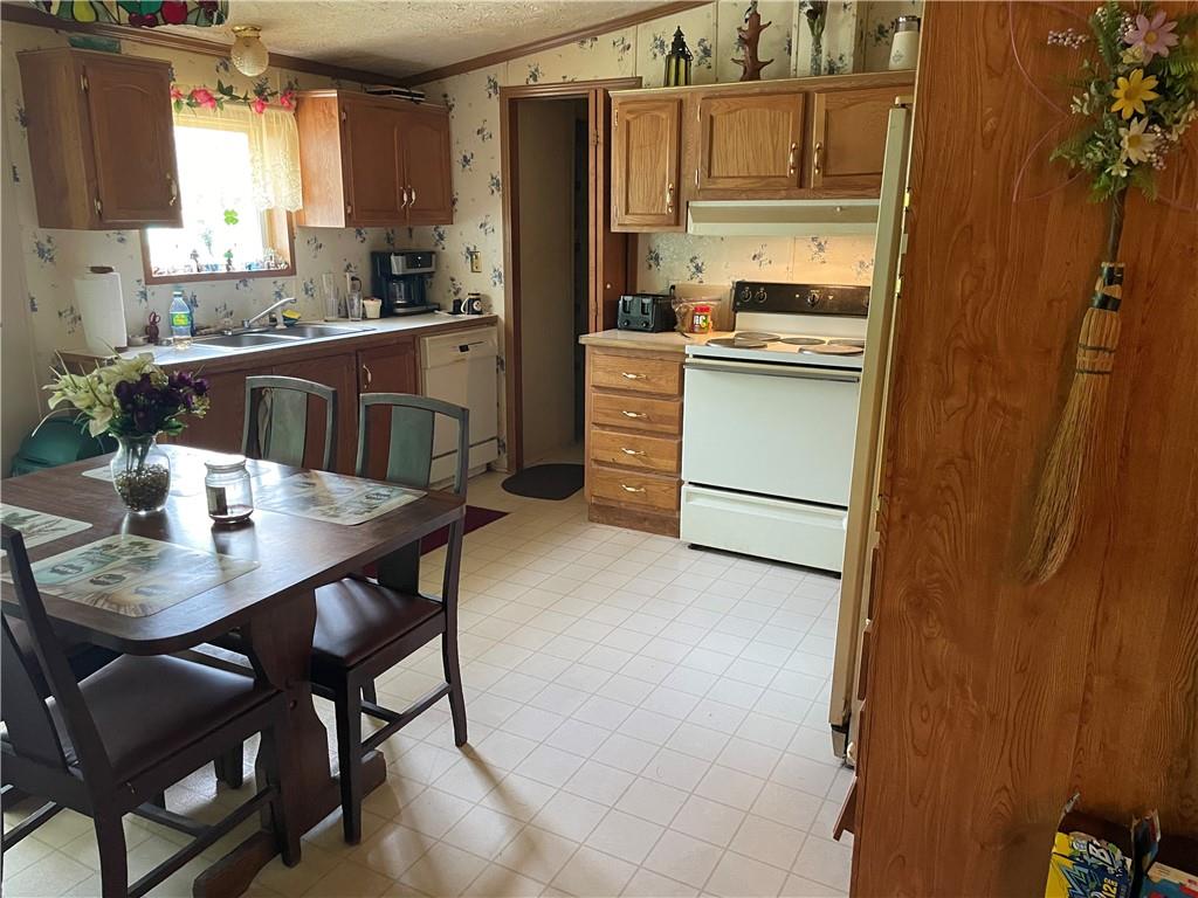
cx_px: 599
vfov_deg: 53.1
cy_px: 449
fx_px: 900
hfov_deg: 67.3
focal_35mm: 26
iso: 500
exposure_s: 1/60
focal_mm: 4.2
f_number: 1.6
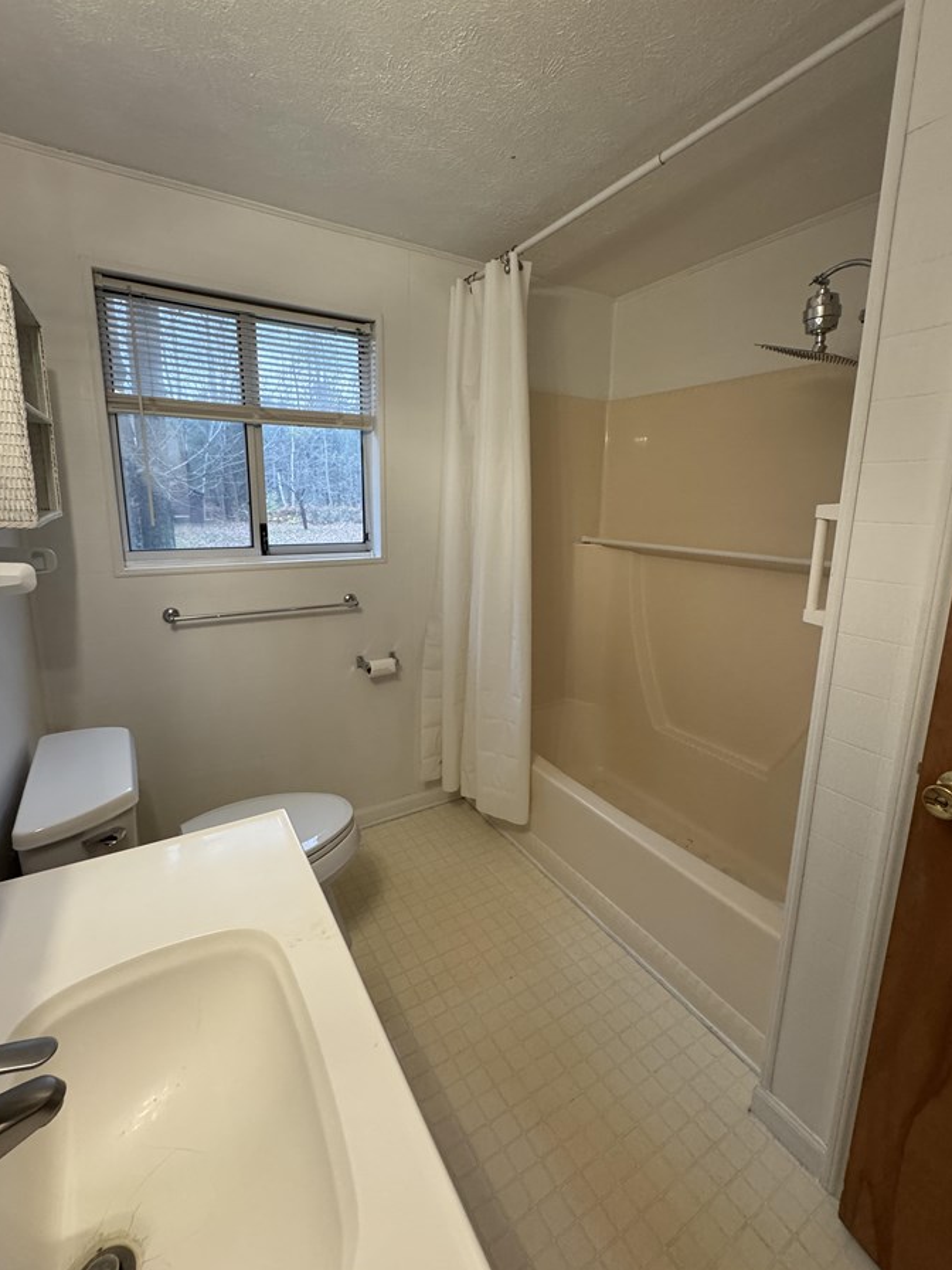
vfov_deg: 98.1
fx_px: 550
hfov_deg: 81.7
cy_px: 601
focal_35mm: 15
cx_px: 470
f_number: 2.2
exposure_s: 1/120
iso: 320
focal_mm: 2.22
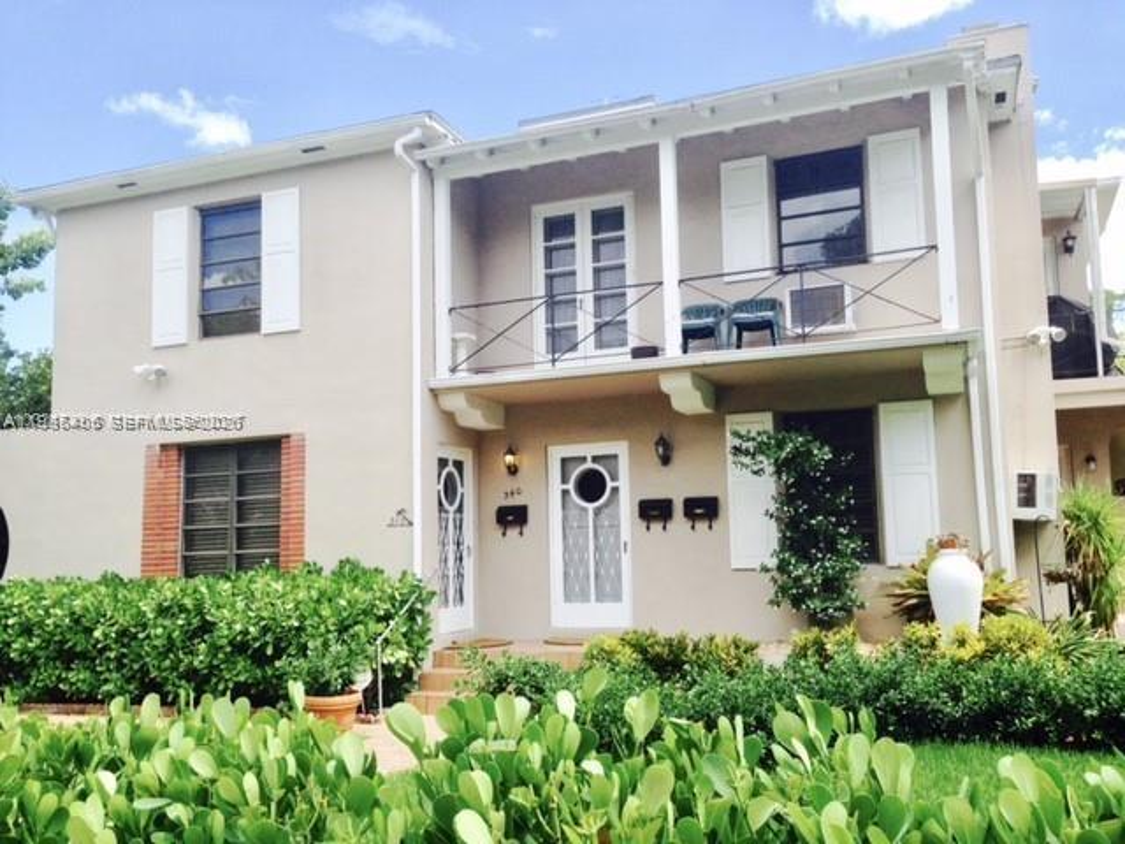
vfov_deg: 42.9
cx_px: 562
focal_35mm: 33
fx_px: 1072
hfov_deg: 55.4
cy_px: 422
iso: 50
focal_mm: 4.12
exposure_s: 1/786
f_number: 2.4
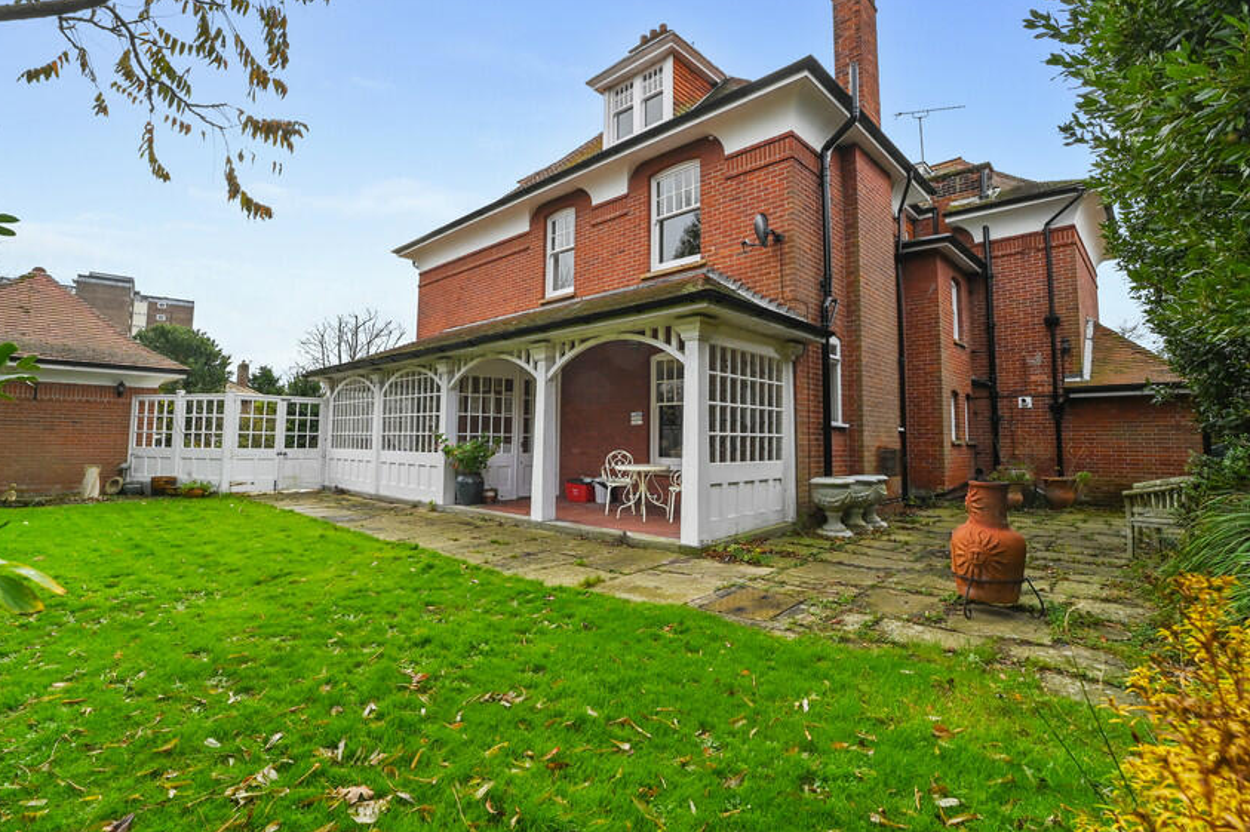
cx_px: 609
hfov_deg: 93.3
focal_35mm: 17
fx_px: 590
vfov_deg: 70.3
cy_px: 392
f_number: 8
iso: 400
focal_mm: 14
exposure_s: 1/320
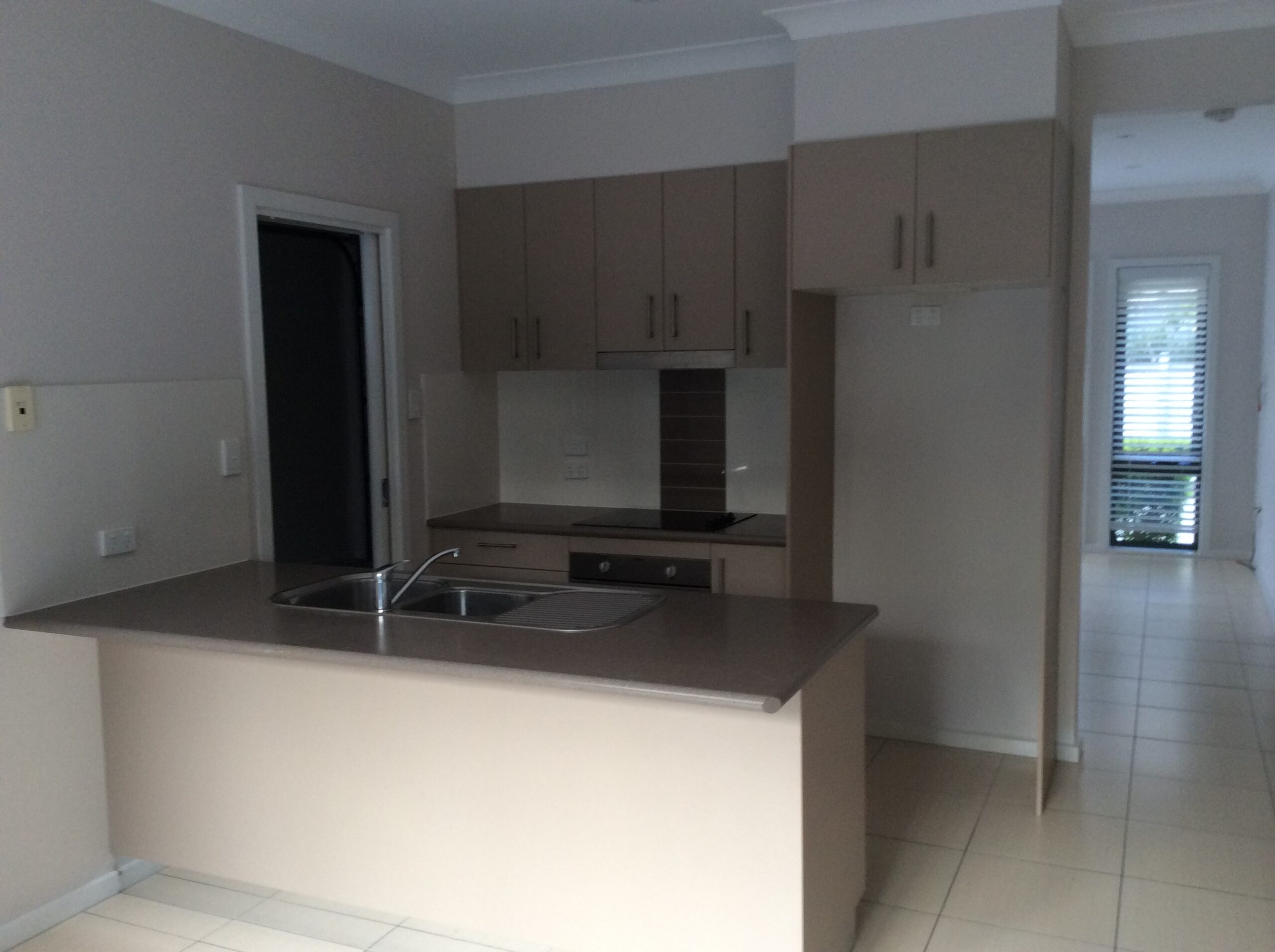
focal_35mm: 33
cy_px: 476
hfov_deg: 55.4
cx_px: 638
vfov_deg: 42.8
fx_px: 1214
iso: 80
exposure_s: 1/24
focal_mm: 3.3
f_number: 2.4
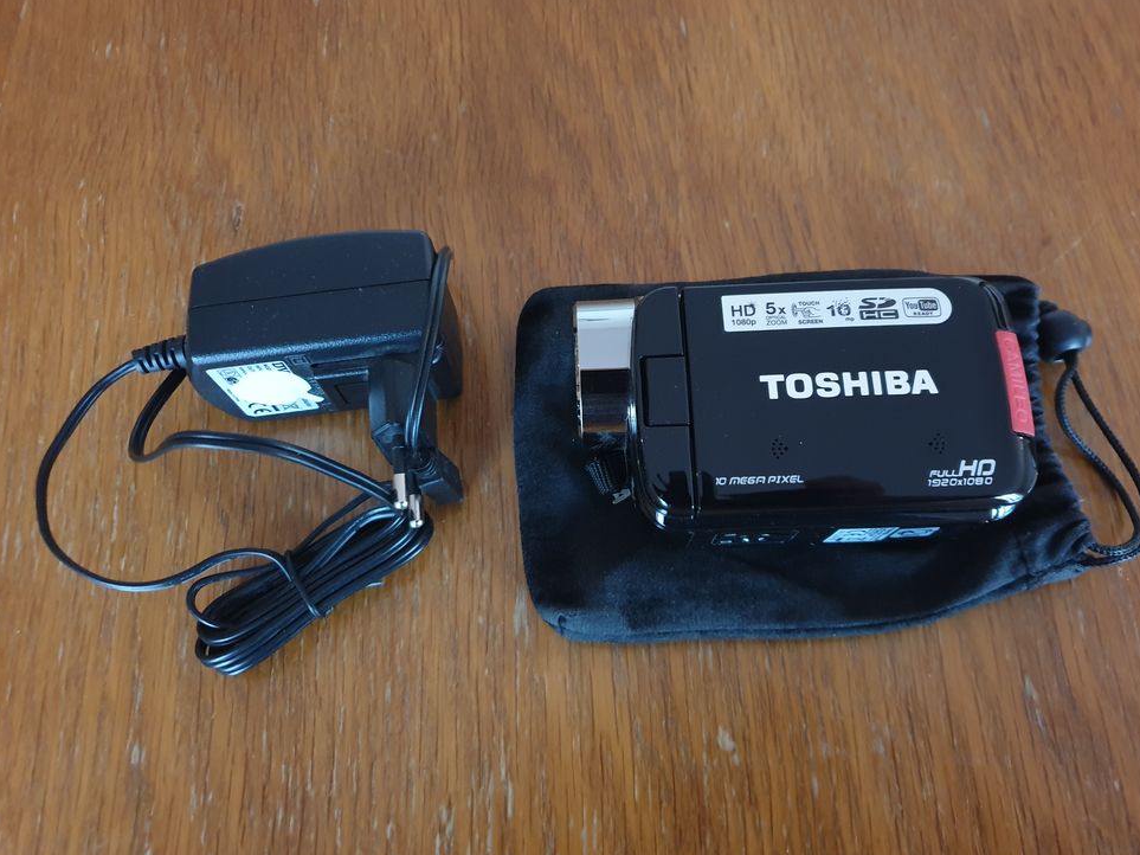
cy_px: 418
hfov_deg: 65.3
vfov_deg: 51.3
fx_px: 889
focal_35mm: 27
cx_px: 585
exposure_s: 1/10
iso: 500
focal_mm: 4.3
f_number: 1.5
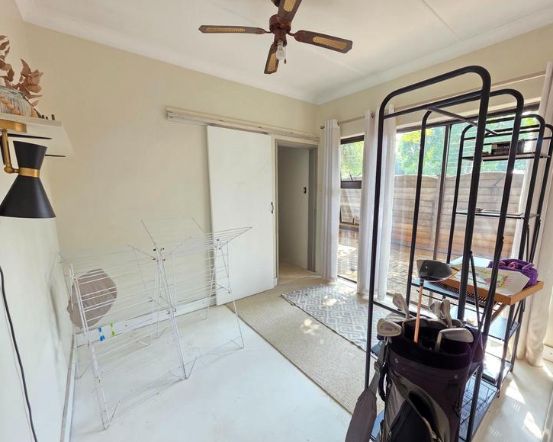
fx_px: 229
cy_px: 226
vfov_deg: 88.0
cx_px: 288
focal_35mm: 14
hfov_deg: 100.6
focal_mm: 2.2
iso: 160
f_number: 1.9
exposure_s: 1/100
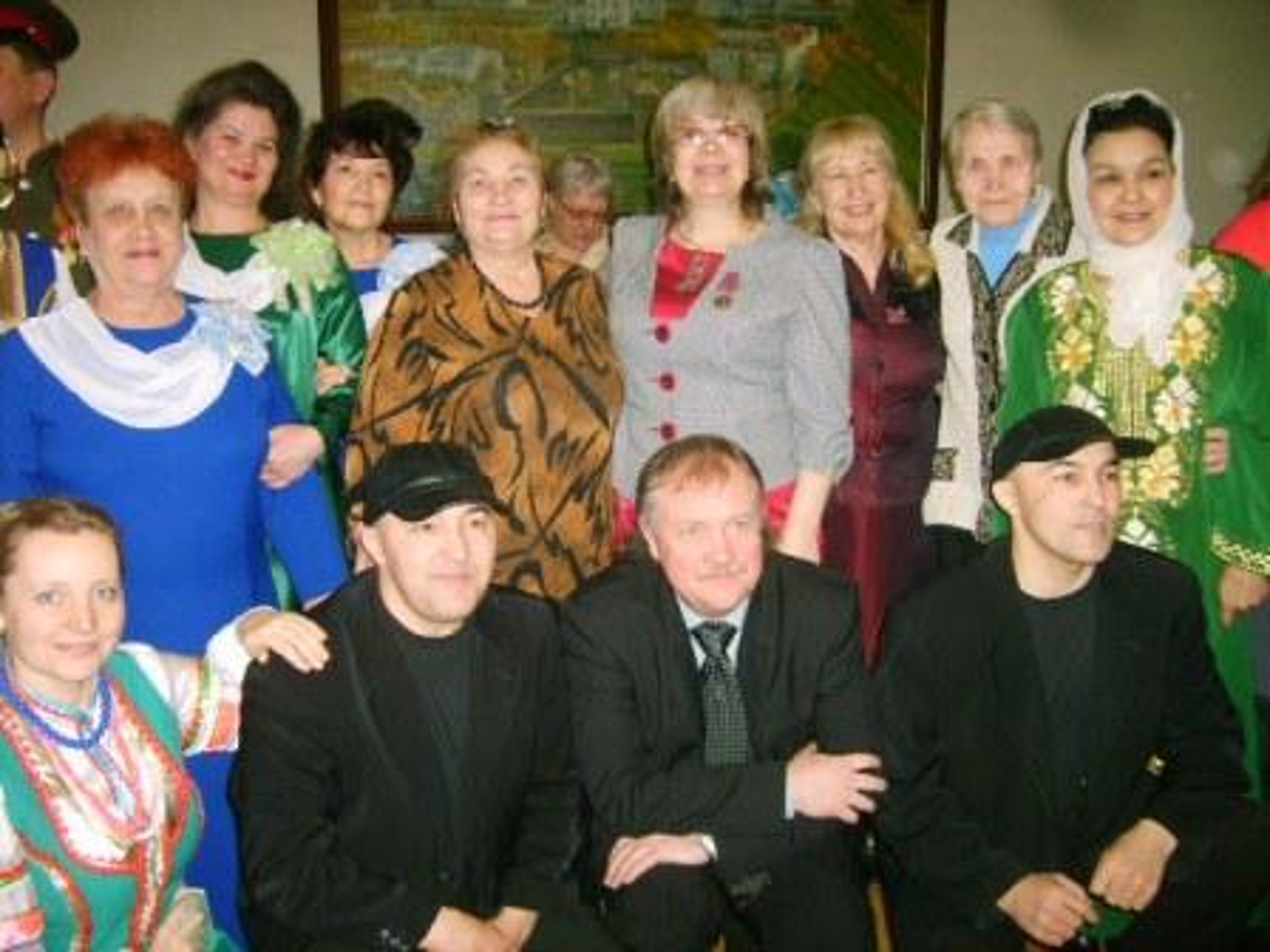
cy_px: 476
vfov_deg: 40.7
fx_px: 1284
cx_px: 635
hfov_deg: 52.6
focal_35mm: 35
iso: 245
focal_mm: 5.8
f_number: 2.8
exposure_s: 1/30
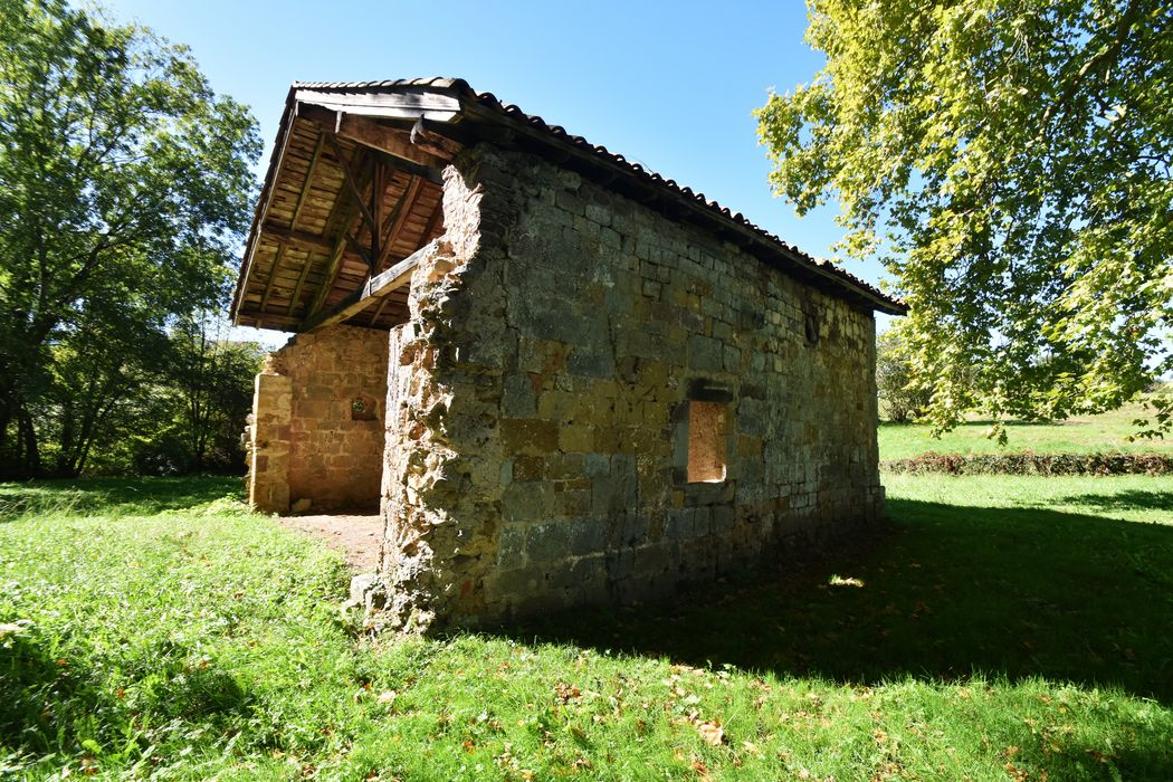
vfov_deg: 77.3
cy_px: 391
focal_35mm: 15
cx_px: 586
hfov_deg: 100.4
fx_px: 489
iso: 400
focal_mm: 10
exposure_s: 1/250
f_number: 8
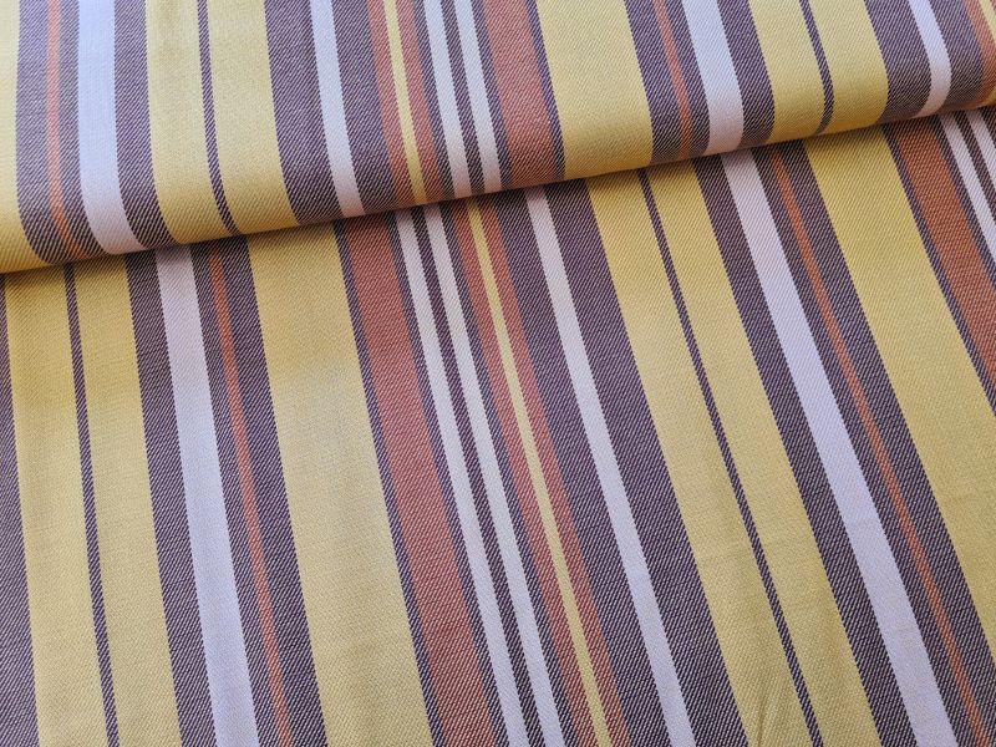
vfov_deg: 53.1
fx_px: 748
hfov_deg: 67.3
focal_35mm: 26
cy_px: 374
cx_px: 498
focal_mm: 5.4
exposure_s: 1/100
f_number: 1.8
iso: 64
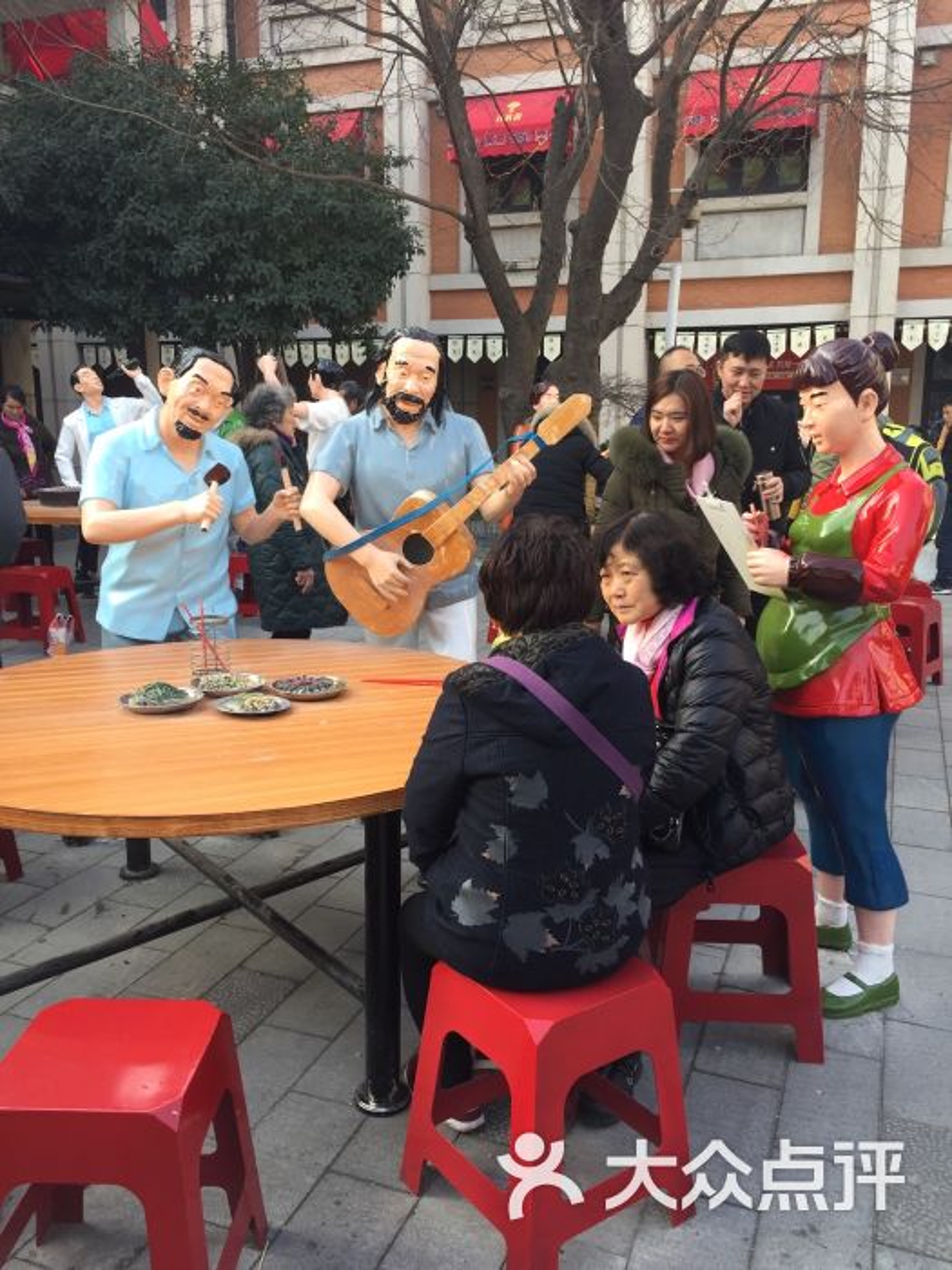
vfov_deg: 61.7
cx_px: 476
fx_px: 1063
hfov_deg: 48.2
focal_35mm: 29
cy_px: 635
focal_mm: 4.15
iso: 32
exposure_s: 1/172
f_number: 2.2
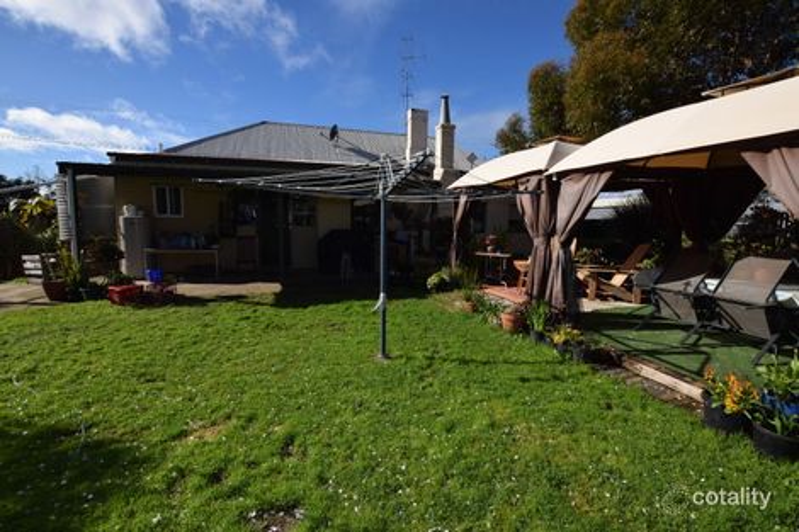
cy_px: 266
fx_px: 333
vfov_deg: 77.3
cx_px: 400
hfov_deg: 100.4
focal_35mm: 15
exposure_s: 1/200
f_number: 9
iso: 100
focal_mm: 10
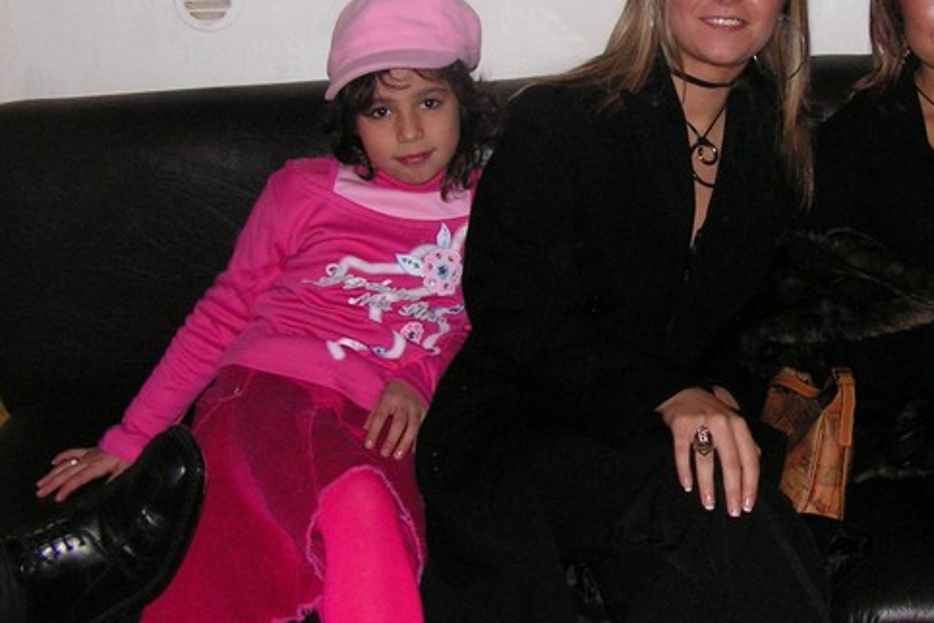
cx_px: 743
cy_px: 242
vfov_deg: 21.9
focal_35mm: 62
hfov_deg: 31.6
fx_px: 1608
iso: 200
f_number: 3.2
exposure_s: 1/40
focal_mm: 6
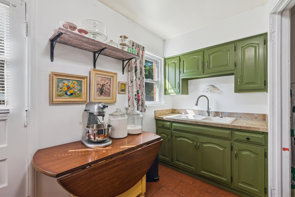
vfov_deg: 77.3
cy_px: 98
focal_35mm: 15
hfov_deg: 100.4
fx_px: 123
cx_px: 148
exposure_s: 1/60
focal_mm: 10
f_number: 8
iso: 250
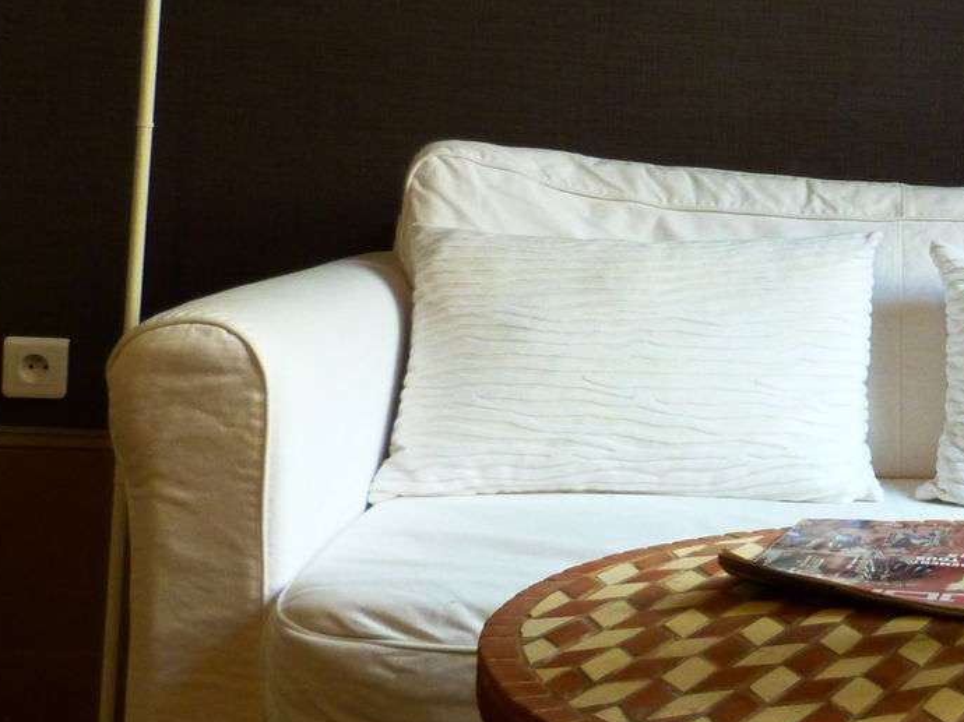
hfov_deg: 30.4
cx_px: 1007
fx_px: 1615
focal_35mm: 58
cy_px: 233
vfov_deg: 25.1
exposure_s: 1/40
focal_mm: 4.5
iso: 400
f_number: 2.8
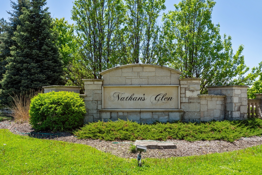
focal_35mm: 33
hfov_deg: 57.2
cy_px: 88
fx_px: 240
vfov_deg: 40.0
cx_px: 131
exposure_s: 1/350
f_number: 9.5
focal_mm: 22
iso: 200
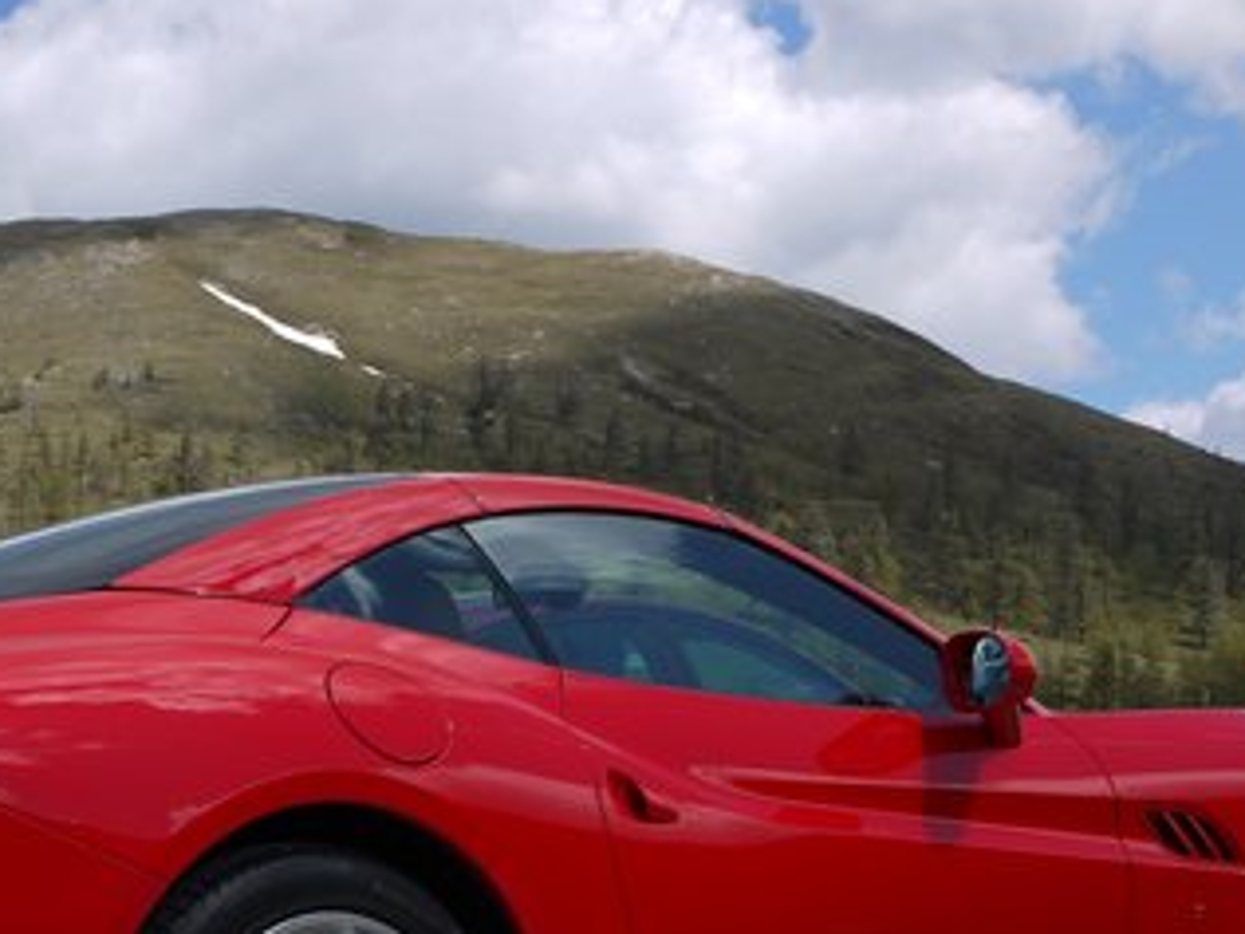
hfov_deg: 25.4
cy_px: 847
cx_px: 339
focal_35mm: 76
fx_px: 2733
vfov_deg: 19.0
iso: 160
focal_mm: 20
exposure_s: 1/400
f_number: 9
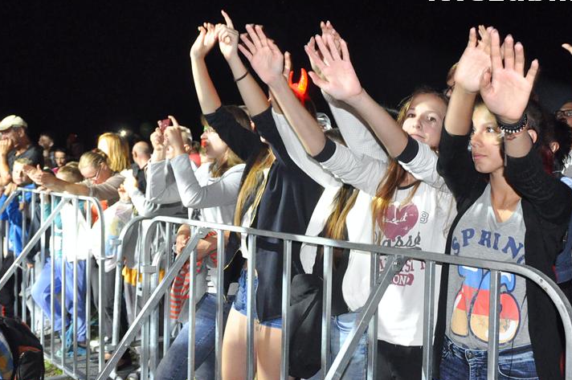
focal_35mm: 43
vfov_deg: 31.1
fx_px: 682
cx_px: 305
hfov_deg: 45.4
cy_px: 180
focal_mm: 24
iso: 3200
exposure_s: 1/60
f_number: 5.6
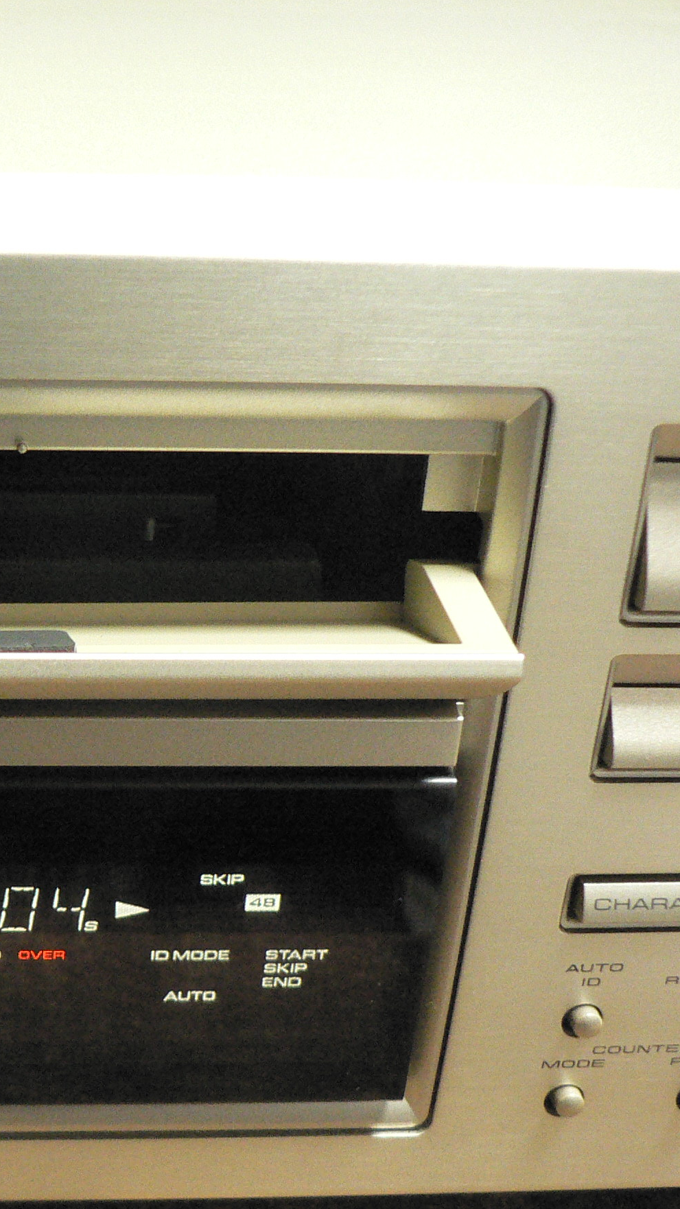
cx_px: -97
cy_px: 655
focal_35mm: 57
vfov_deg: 36.6
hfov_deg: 20.0
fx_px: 1827
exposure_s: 1/13
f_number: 2.8
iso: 400
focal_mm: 6
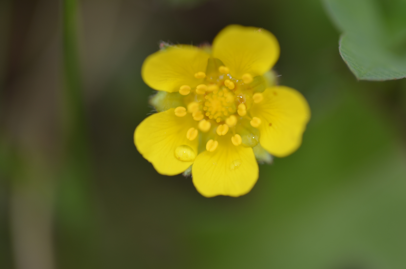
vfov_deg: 15.1
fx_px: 1013
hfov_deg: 22.7
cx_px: 203
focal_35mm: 90
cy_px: 134
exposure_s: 1/250
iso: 110
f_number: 5
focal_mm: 60
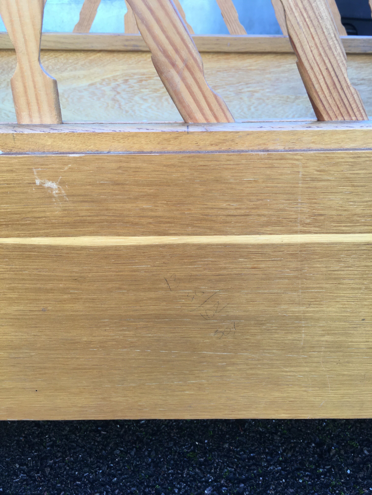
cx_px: 186
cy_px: 248
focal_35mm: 29
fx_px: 416
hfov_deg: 48.2
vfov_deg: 61.7
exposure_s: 1/50
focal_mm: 4.15
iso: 32
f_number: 2.2
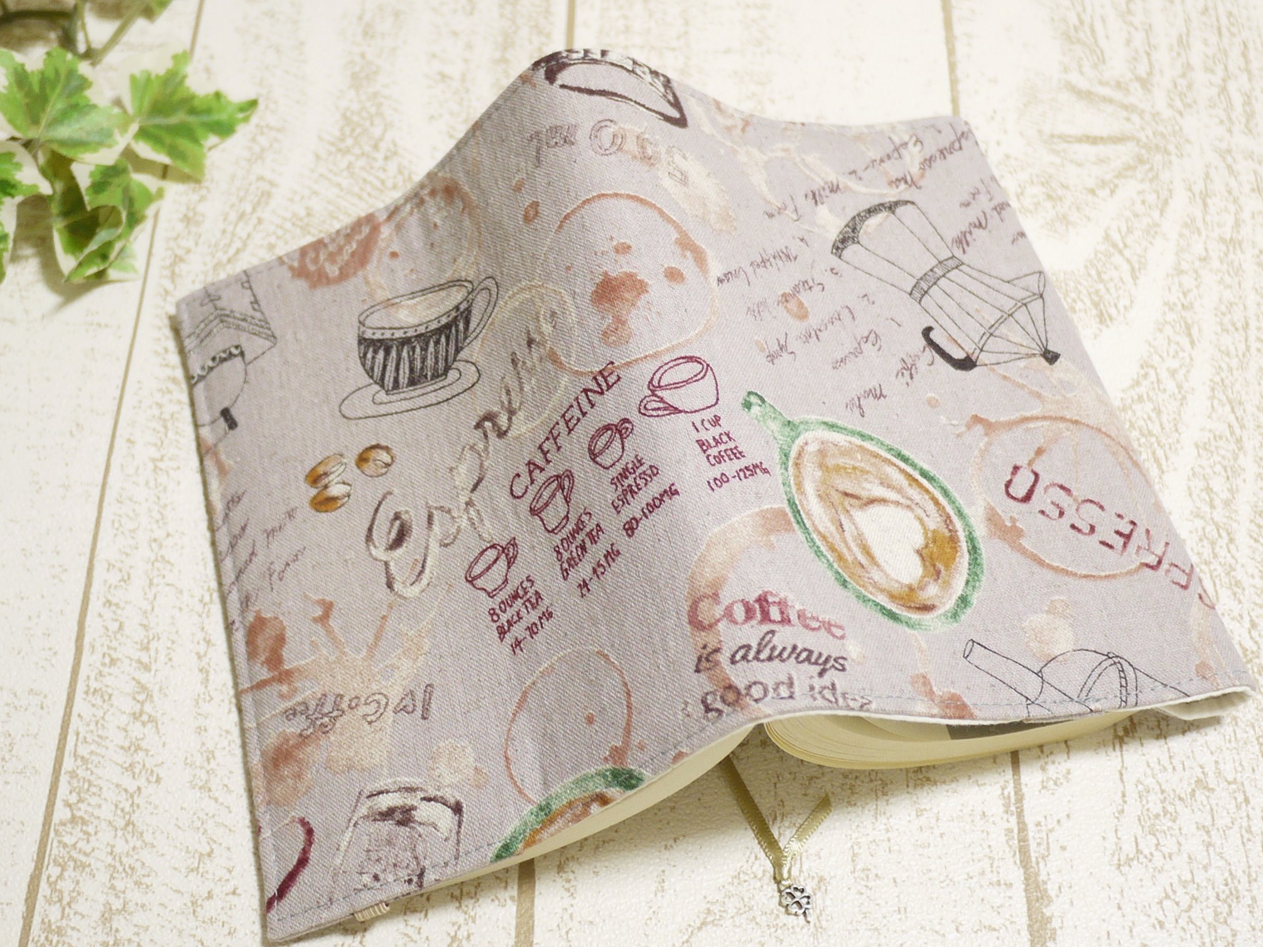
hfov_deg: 34.9
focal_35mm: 55
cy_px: 477
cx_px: 641
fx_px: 2007
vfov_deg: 26.6
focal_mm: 14
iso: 500
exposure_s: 1/60
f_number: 2.5
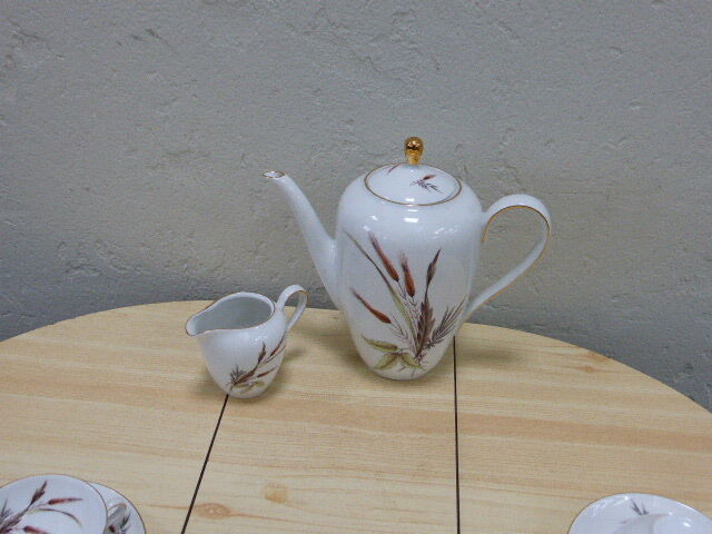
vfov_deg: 36.0
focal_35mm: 40
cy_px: 267
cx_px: 356
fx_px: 823
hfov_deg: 46.8
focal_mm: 6.9
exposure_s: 1/25
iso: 400
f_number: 3.9
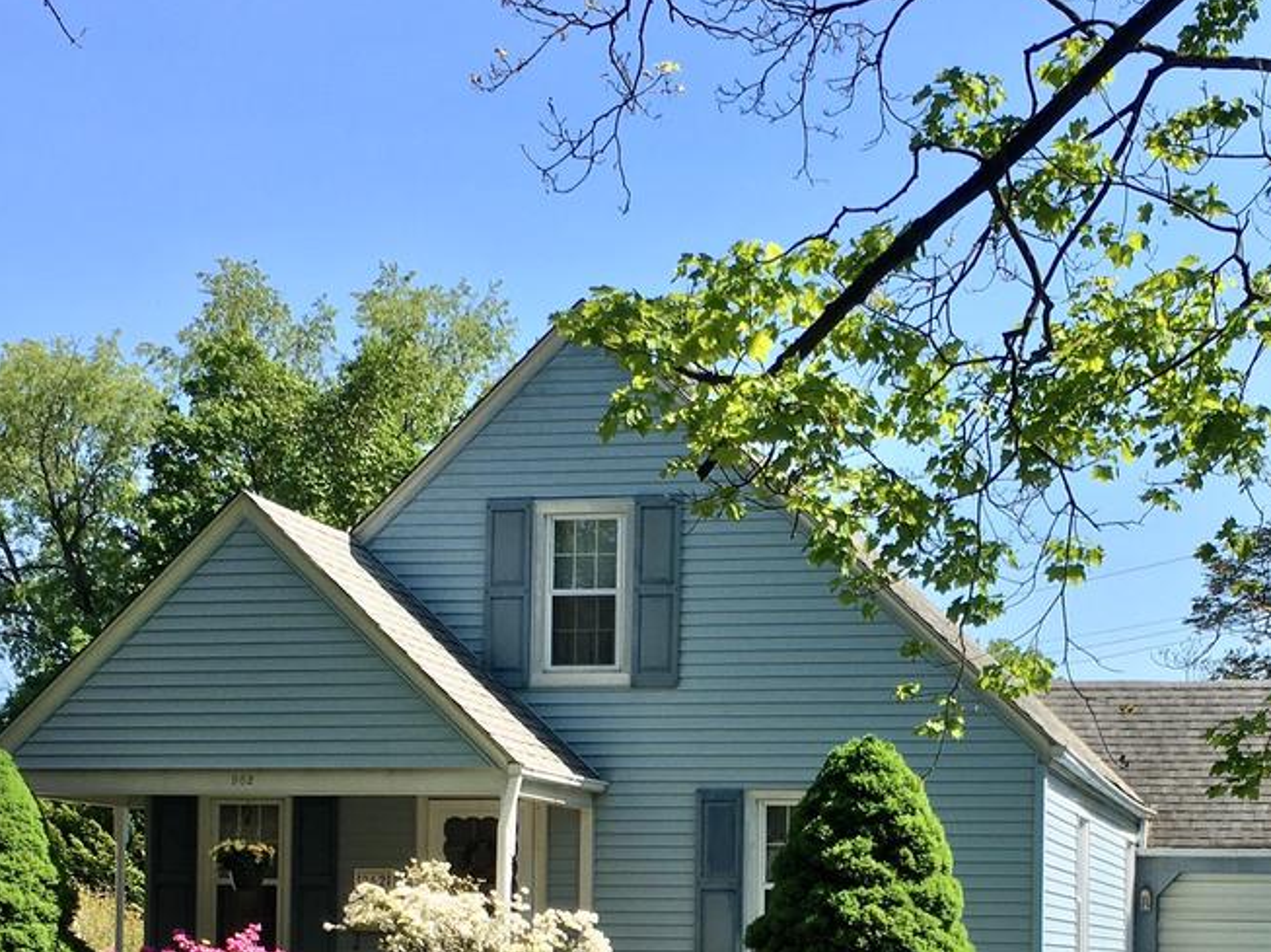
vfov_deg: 22.1
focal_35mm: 64
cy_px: 946
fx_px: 2349
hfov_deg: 30.1
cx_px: 833
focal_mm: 4.15
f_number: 2.2
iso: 25
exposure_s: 1/999
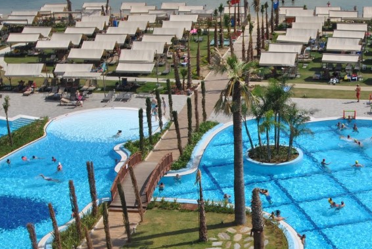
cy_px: 233
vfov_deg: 18.4
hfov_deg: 27.1
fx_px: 755
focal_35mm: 73
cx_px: 303
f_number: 9
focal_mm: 24
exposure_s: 1/320
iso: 100
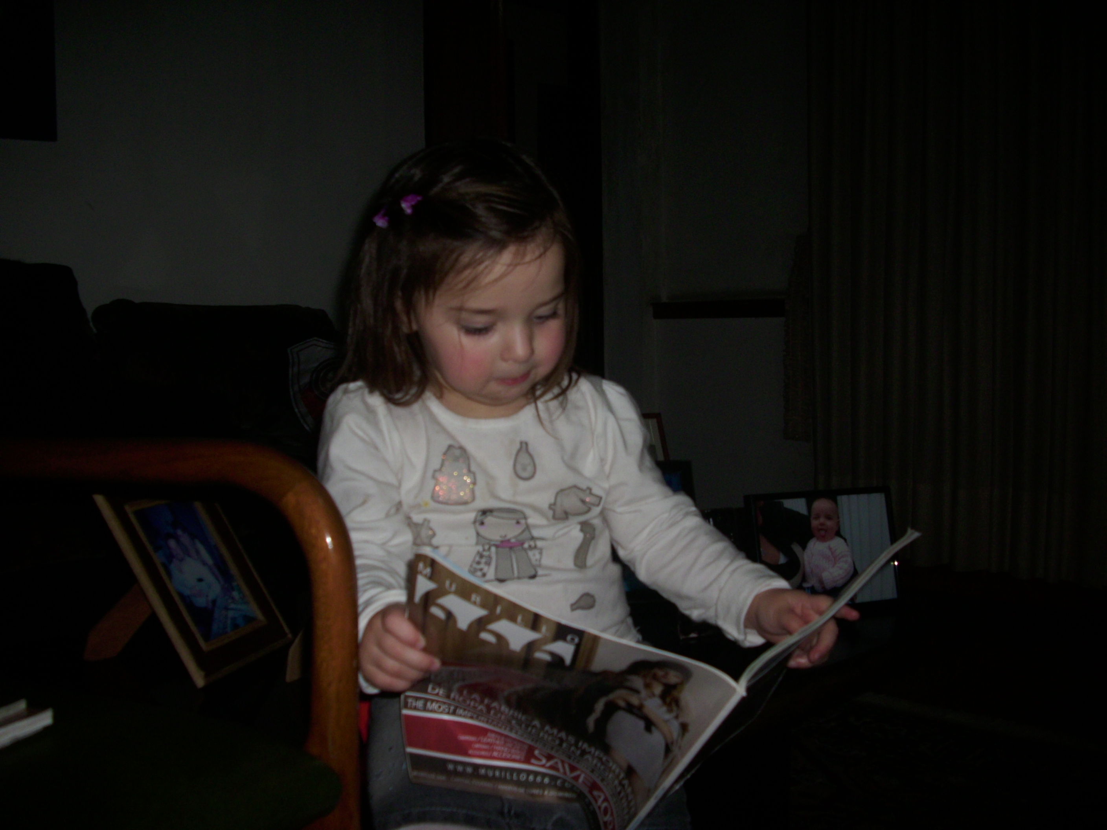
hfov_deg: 58.4
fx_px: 991
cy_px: 415
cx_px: 554
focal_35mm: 31
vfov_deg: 45.4
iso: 50
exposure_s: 1/200
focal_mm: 6.2
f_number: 2.8
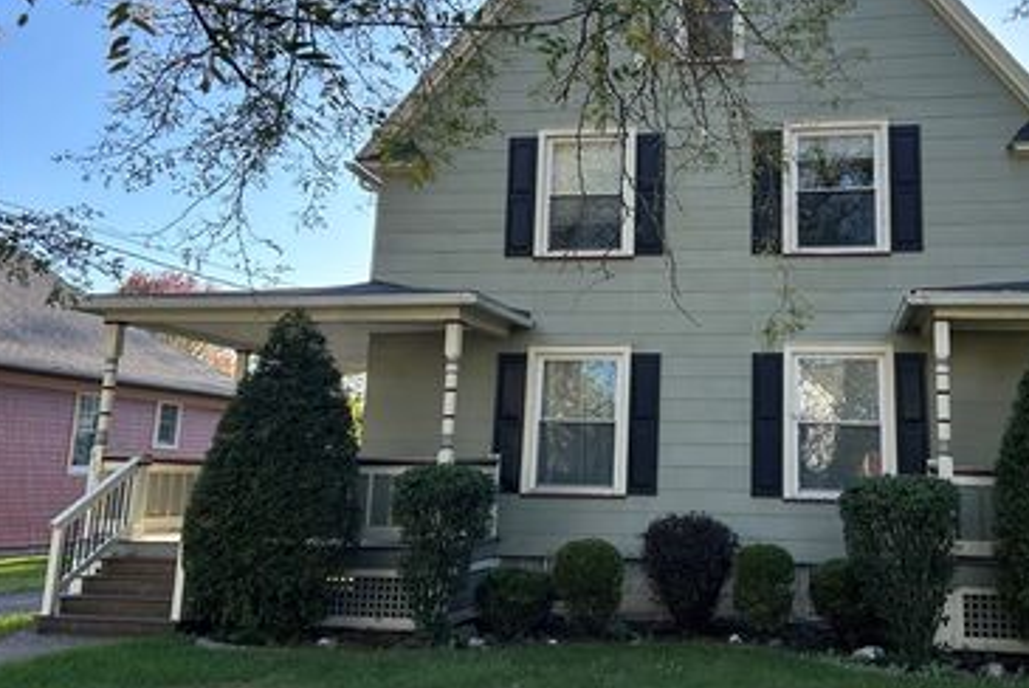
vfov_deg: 35.9
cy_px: 272
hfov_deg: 50.9
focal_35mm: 37
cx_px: 688
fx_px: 1058
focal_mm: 5.7
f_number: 1.5
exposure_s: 1/840
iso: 50
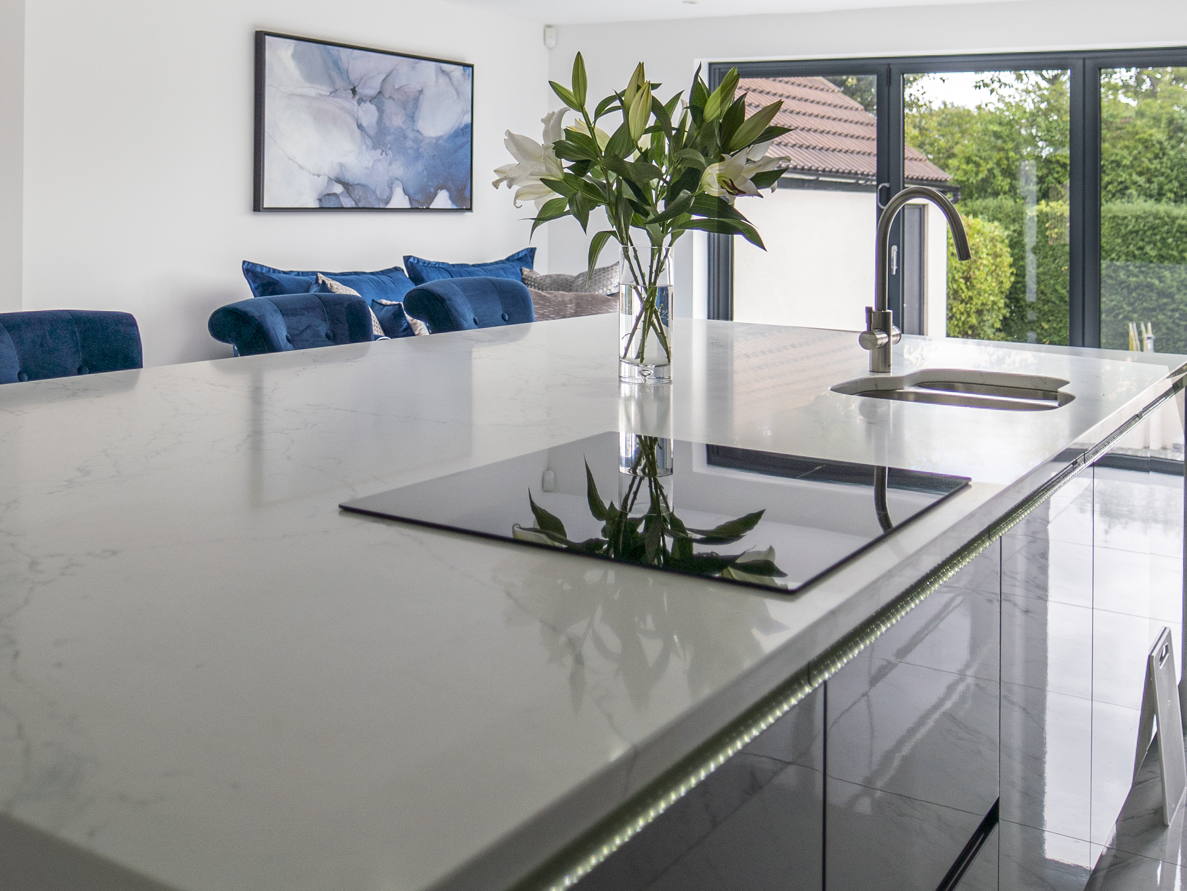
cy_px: 168
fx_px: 1269
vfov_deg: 37.2
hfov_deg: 50.1
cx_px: 566
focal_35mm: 37
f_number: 2.8
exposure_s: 1/125
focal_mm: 14
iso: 200
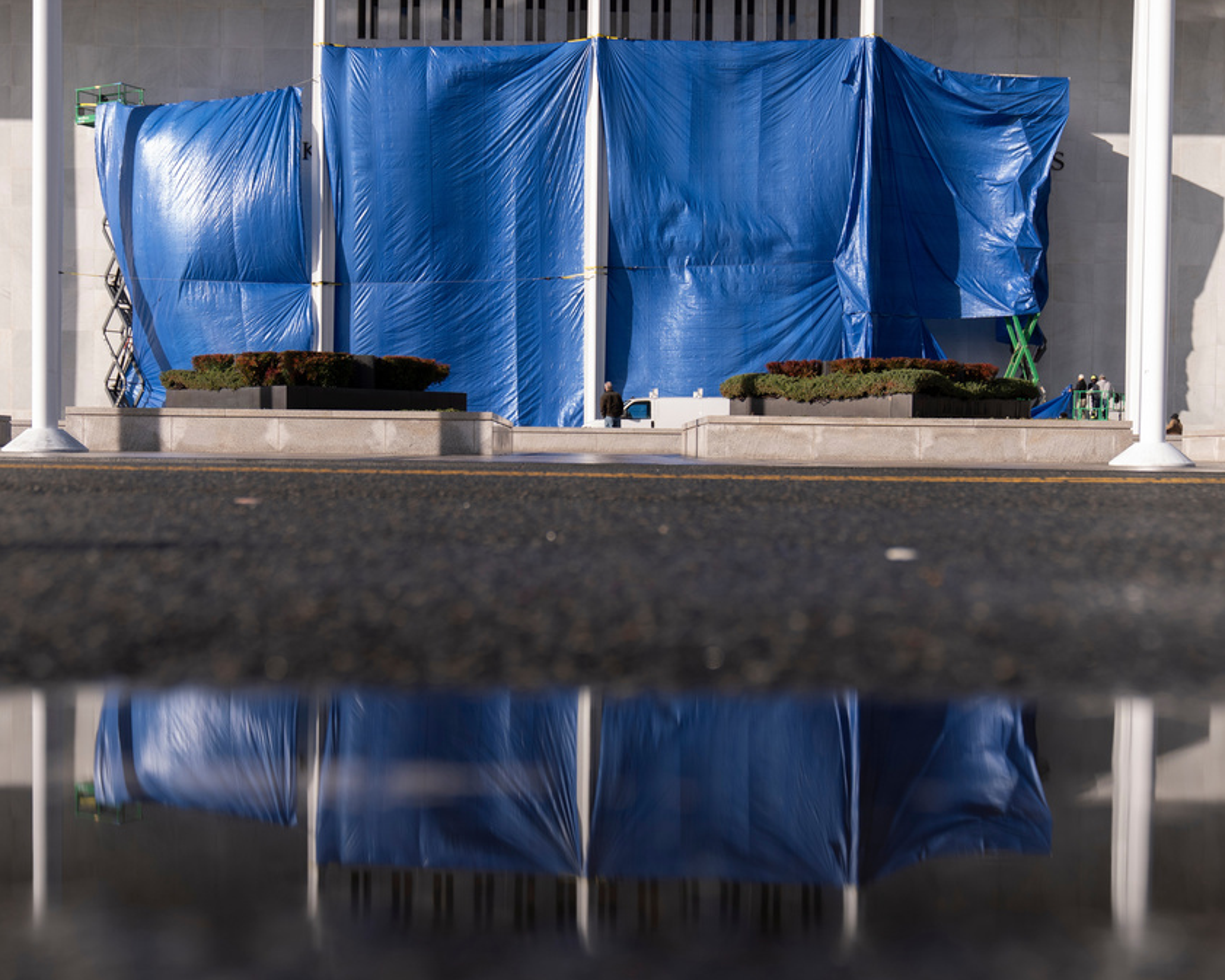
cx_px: 616
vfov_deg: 37.3
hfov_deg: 45.8
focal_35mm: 40
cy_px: 493
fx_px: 1450
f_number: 2.8
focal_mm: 35
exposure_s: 1/4000
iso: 200
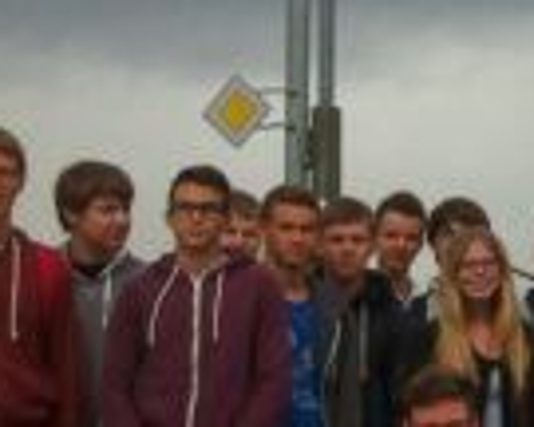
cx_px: 1052
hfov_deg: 10.9
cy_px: 107
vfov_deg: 9.5
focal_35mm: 162
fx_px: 2560
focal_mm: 3.85
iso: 80
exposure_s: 1/1312
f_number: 2.8
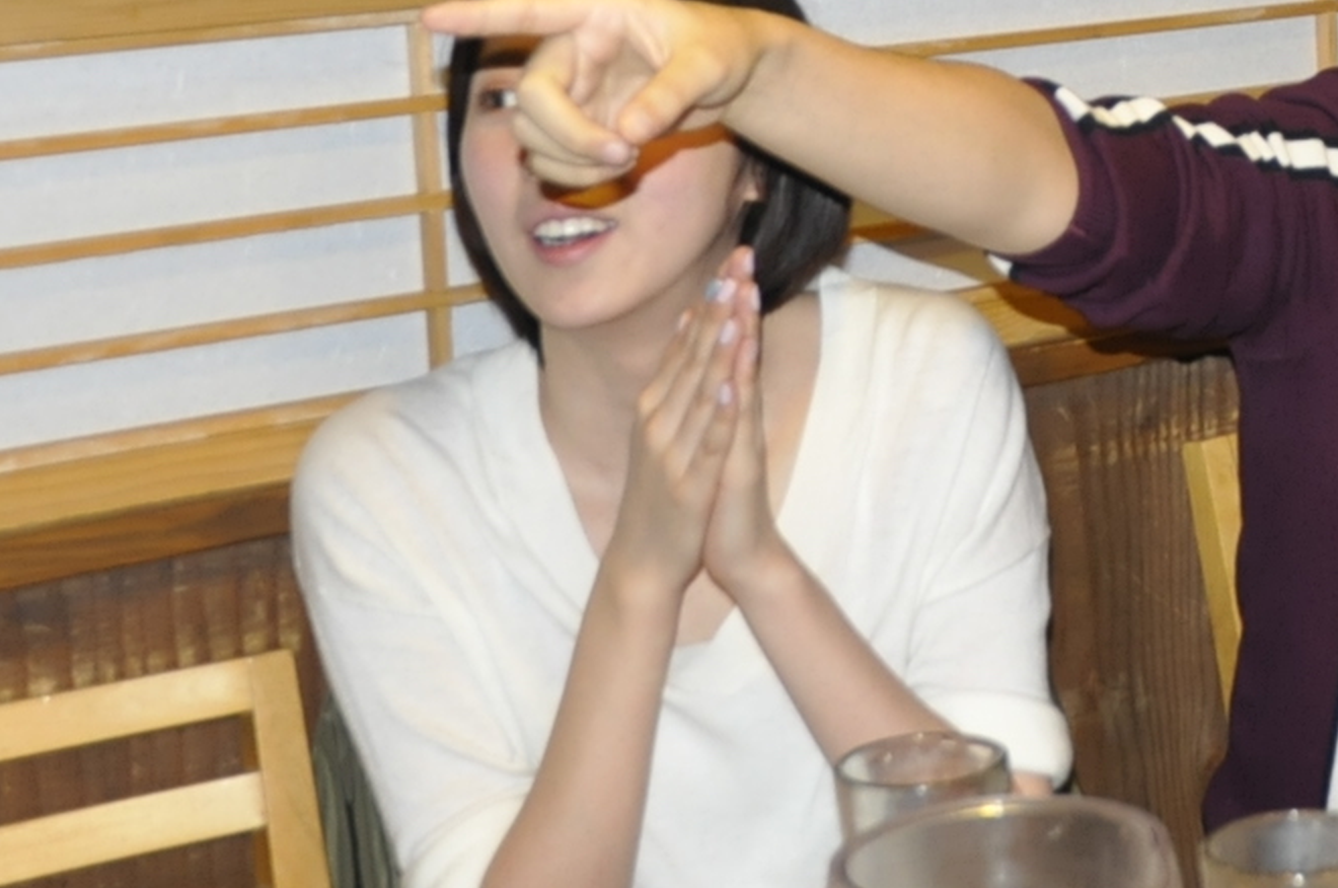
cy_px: -81
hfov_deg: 24.5
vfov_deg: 16.9
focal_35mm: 78
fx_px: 2895
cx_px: 1423
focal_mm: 16
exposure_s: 1/60
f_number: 2.8
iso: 800
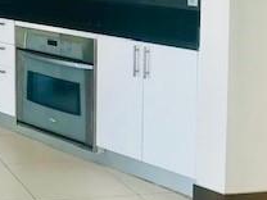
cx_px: -112
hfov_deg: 20.2
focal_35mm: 86
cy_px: -12
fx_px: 663
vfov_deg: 16.7
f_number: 1.8
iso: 20
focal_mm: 3.99
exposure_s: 1/145
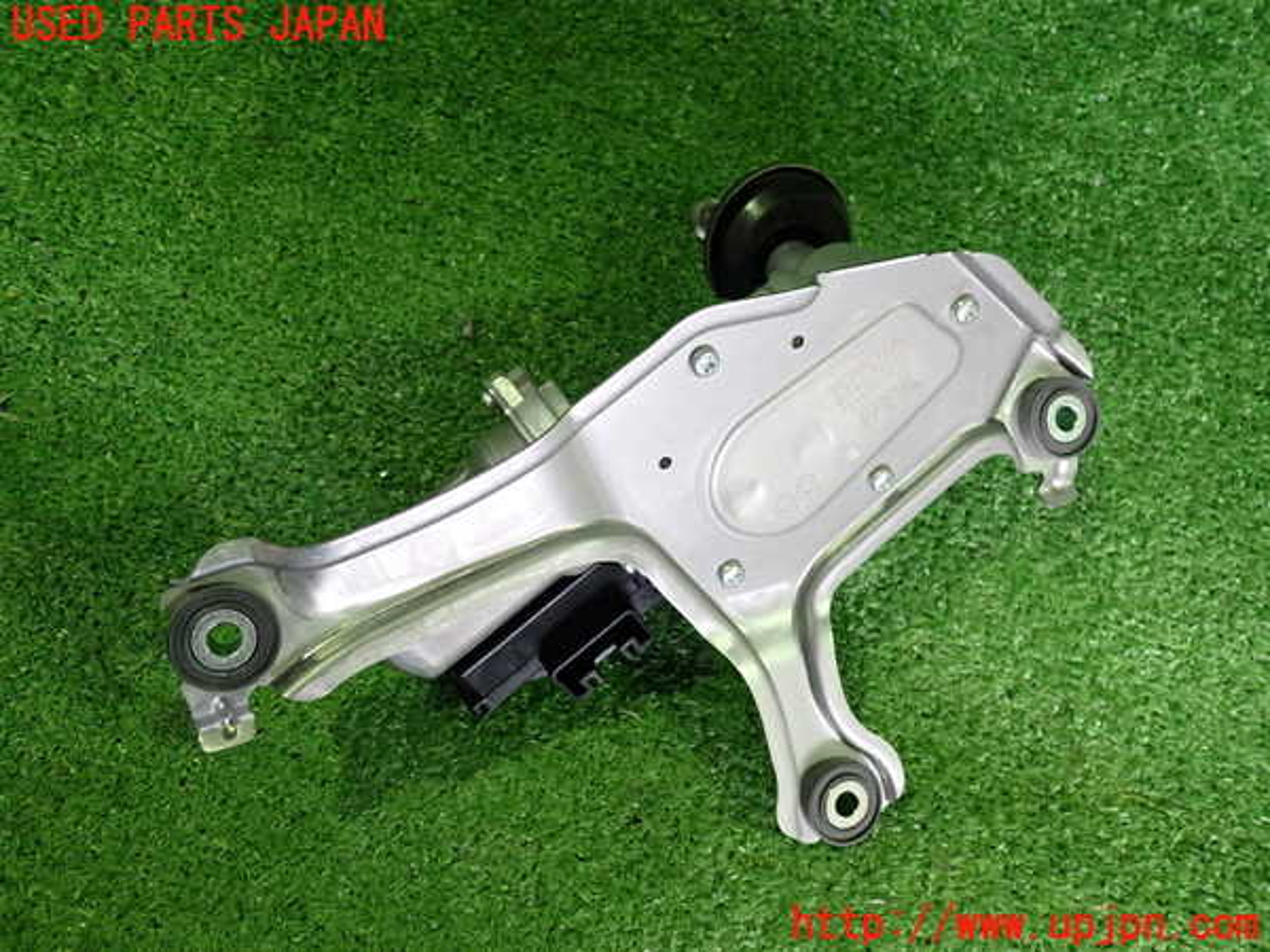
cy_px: 476
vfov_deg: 46.8
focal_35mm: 30
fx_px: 1101
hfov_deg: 60.0
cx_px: 635
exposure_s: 1/30
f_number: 2.3
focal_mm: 5.4
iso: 320
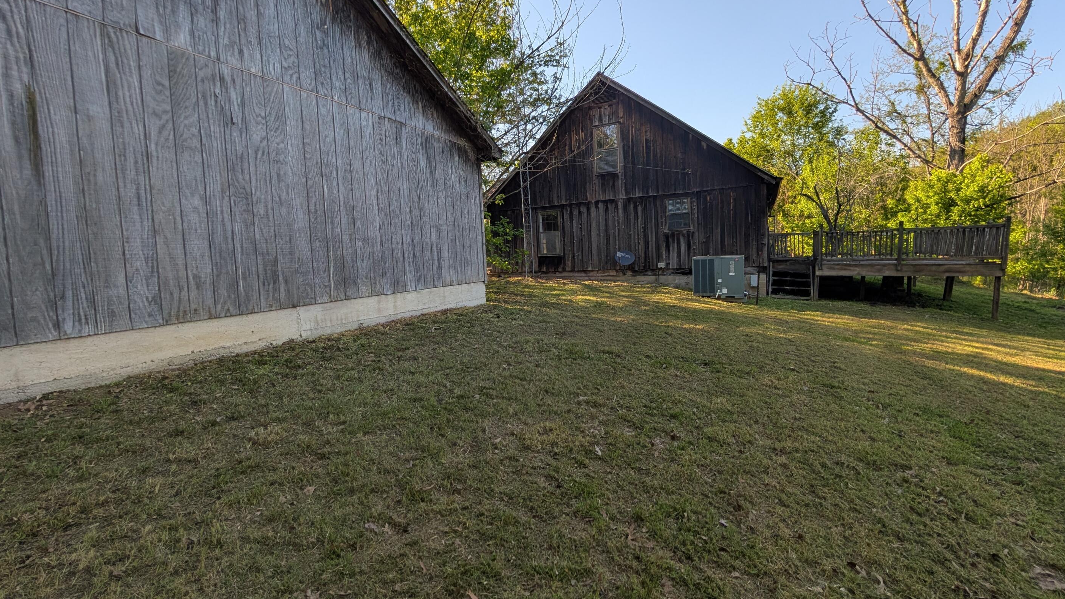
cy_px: 281
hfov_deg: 106.8
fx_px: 395
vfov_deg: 74.2
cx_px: 544
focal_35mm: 14
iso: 54
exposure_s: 1/1009
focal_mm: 2.02
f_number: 1.7
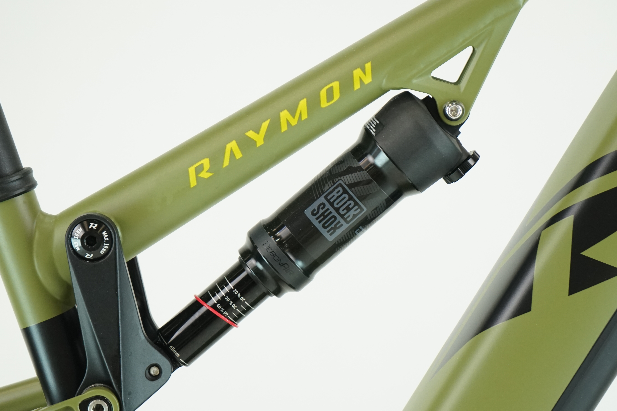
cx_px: 328
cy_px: 212
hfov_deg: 21.7
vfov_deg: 14.6
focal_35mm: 94
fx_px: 1611
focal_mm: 70
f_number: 5.6
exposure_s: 1/200
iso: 1600
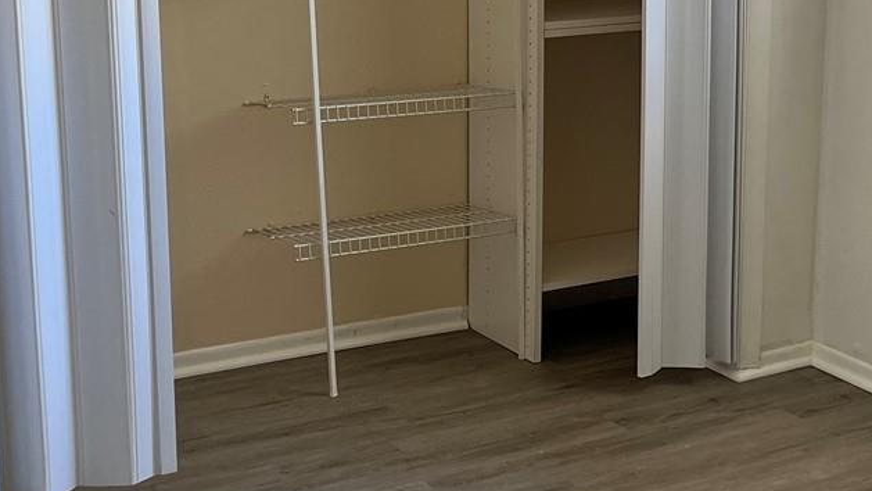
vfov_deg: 16.7
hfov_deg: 28.9
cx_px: 663
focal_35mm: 72
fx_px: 1665
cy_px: 139
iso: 125
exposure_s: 1/121
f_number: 1.5
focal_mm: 5.7
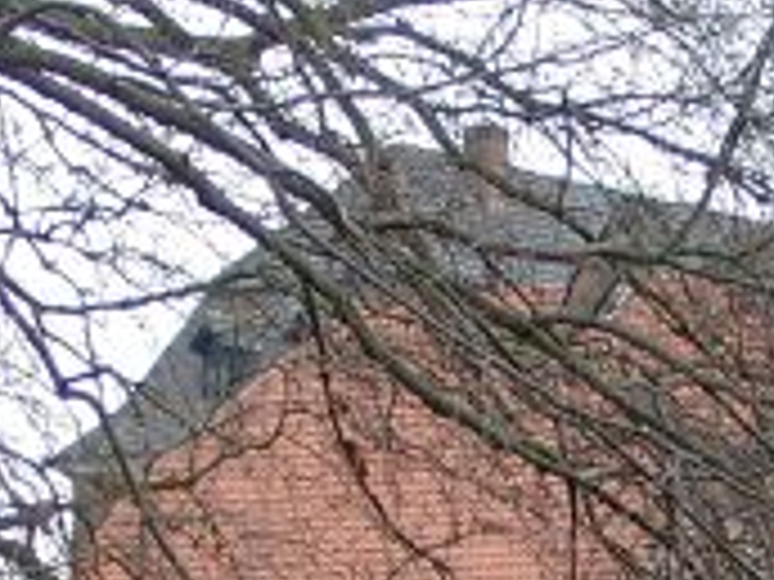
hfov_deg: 9.5
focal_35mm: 209
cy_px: 796
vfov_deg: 7.0
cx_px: 576
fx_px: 4673
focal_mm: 9.29
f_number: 2.8
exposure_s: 1/112
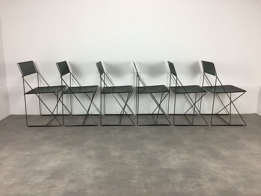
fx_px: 219
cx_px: 130
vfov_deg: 48.2
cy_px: 98
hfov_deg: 61.7
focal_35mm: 29
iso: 40
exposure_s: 1/33
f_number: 2.2
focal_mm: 4.15
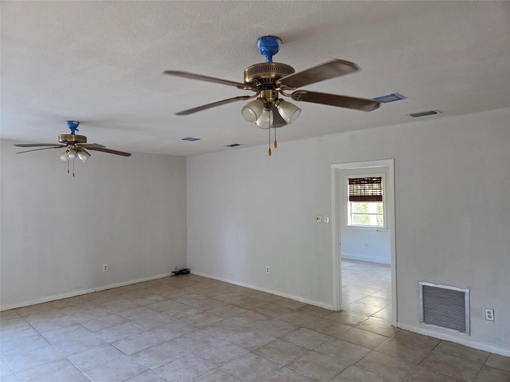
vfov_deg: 58.9
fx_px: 339
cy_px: 191
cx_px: 255
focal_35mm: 23
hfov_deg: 73.9
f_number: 1.8
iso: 1000
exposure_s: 1/120
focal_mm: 5.4
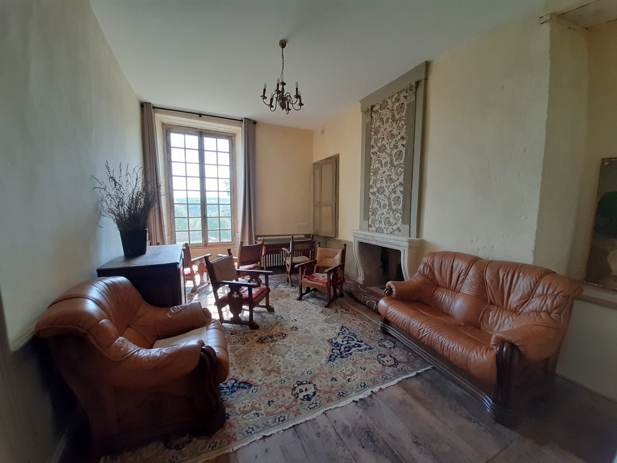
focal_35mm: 13
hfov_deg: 106.2
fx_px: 232
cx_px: 308
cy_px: 232
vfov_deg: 89.9
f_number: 2.2
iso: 80
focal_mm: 1.42
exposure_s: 1/120
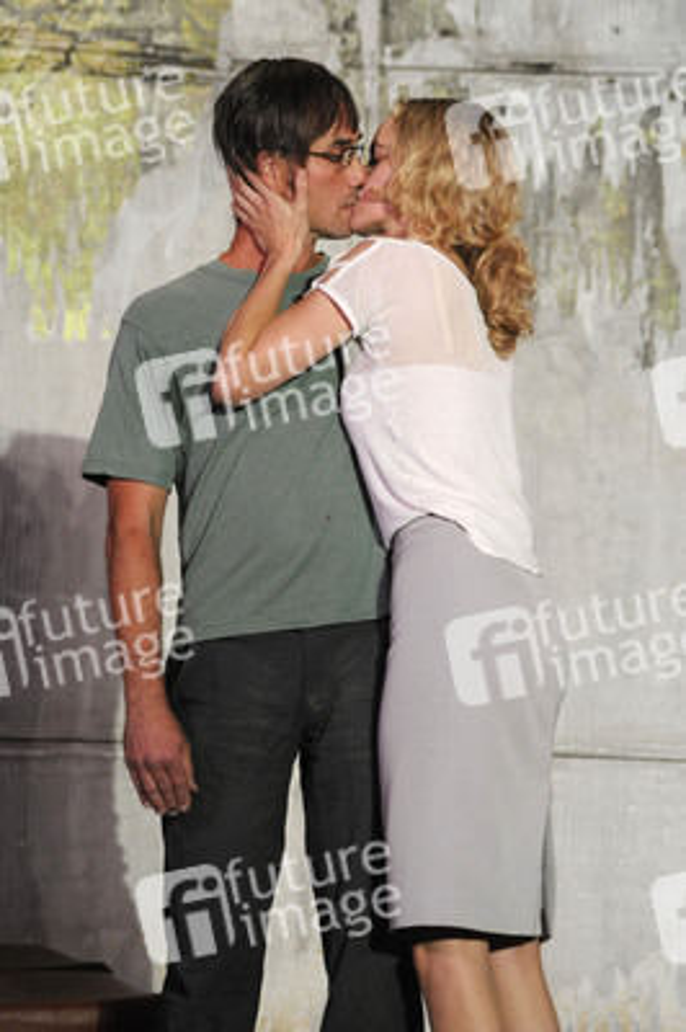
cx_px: 343
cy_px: 516
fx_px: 7730
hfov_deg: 5.1
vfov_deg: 7.6
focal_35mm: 270
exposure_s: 1/160
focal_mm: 270
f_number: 7.1
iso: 3200
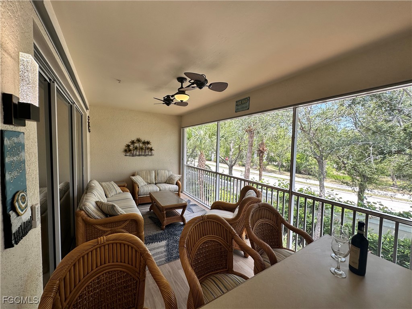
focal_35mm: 14
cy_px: 154
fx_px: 167
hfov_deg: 102.1
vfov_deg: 85.7
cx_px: 206
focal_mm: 2.22
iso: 40
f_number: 2.2
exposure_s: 1/128
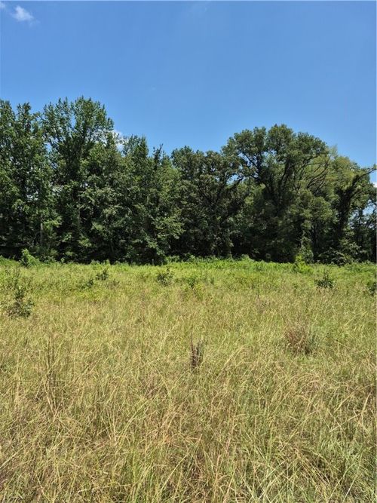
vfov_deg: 73.9
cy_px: 252
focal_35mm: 23
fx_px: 334
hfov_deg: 58.9
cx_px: 188
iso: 25
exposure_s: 1/1844
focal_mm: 5.4
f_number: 1.8
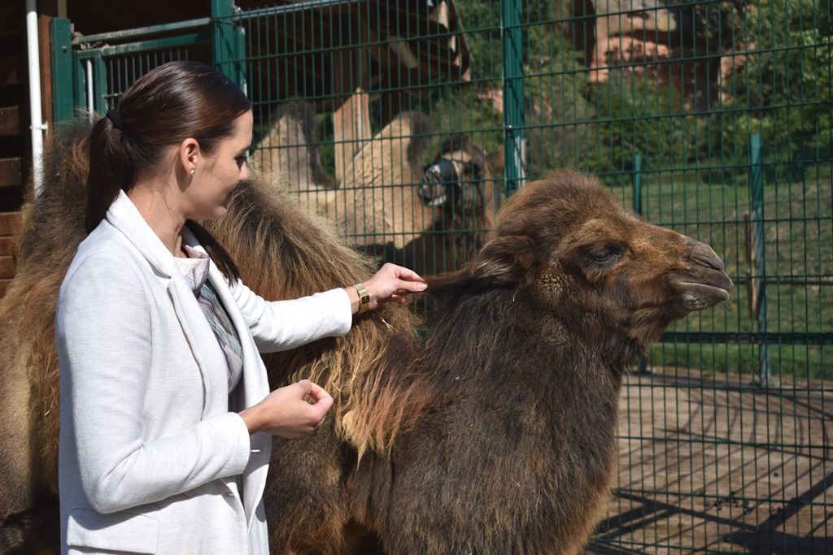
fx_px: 1458
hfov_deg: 31.9
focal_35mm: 63
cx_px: 416
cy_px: 278
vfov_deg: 21.6
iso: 100
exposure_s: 1/1000
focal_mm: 42
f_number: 5
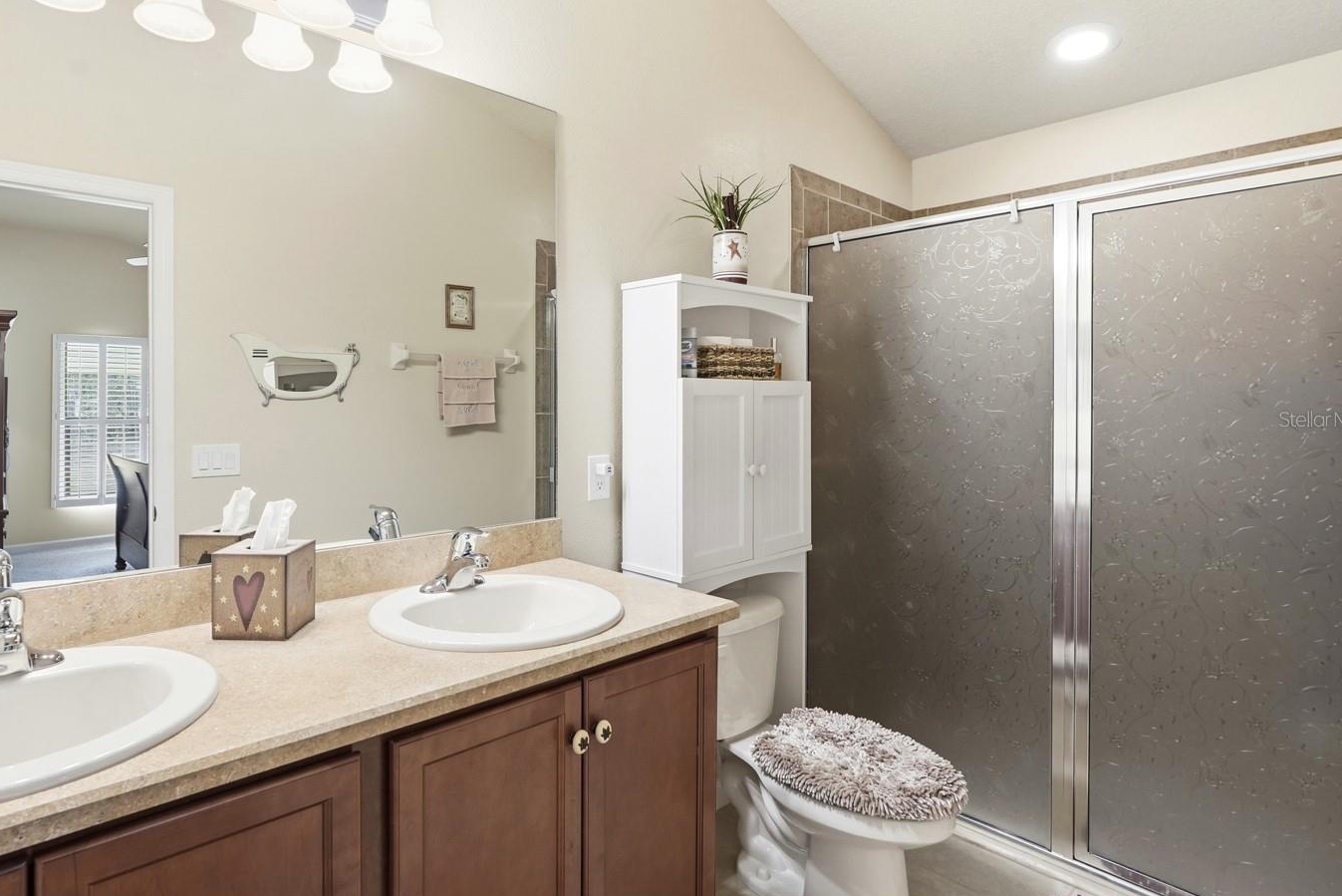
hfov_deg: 86.3
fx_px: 708
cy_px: 419
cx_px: 576
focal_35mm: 19
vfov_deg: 64.5
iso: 2000
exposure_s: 1/250
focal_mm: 16
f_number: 8
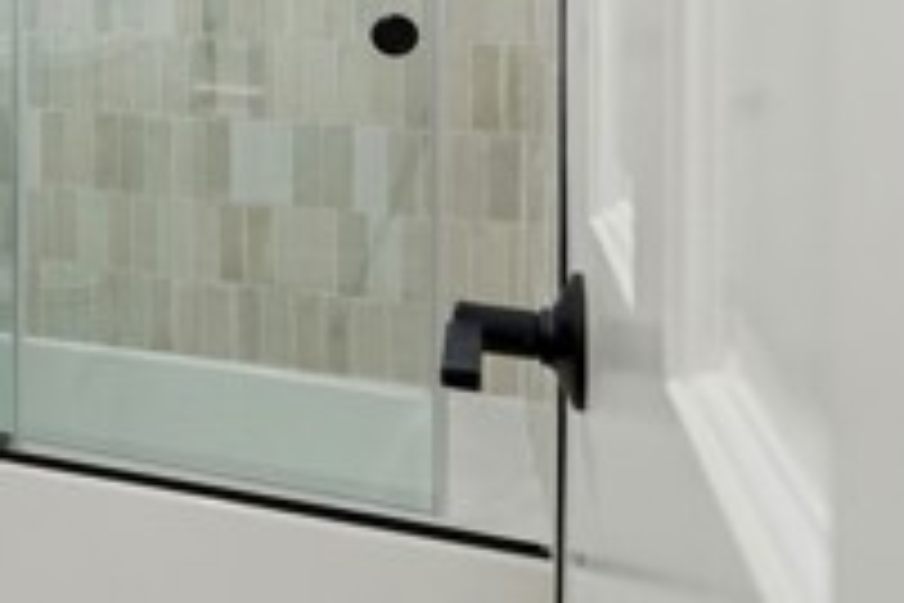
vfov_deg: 24.7
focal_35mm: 51
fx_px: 1281
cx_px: -324
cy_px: -56
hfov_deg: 29.6
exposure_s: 1/80
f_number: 8
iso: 125
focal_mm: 16
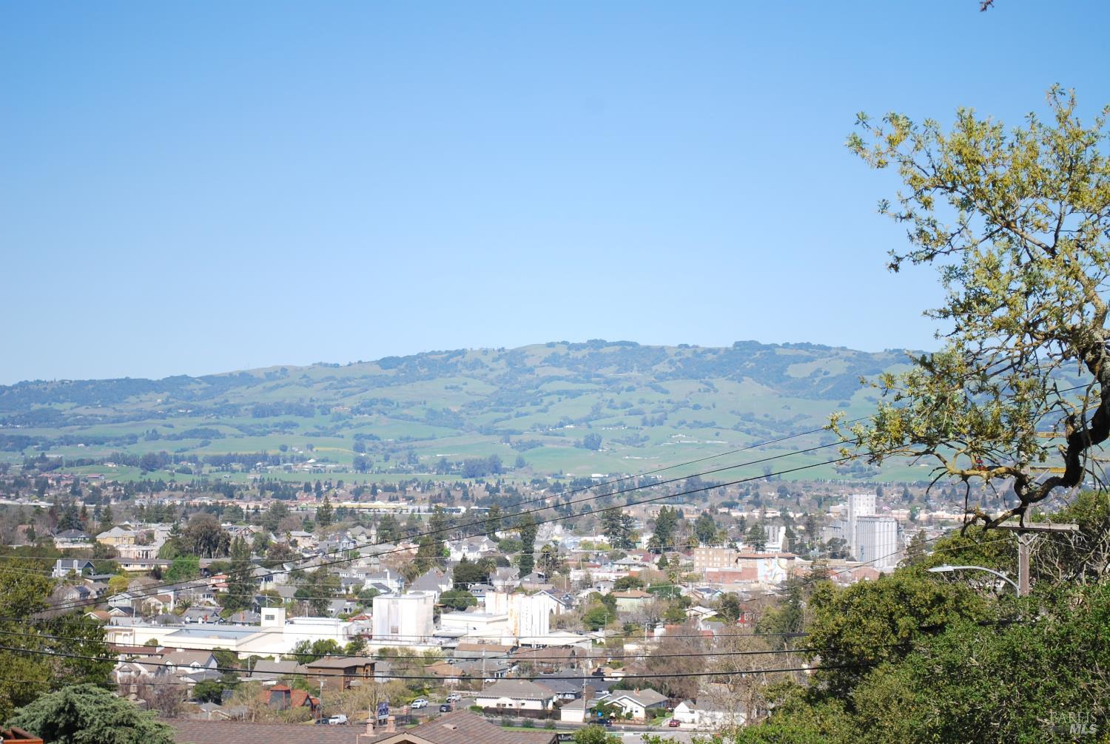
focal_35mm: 82
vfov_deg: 16.6
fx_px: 2548
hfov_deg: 24.6
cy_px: 372
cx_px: 555
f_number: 9
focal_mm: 55
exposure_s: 1/320
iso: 100
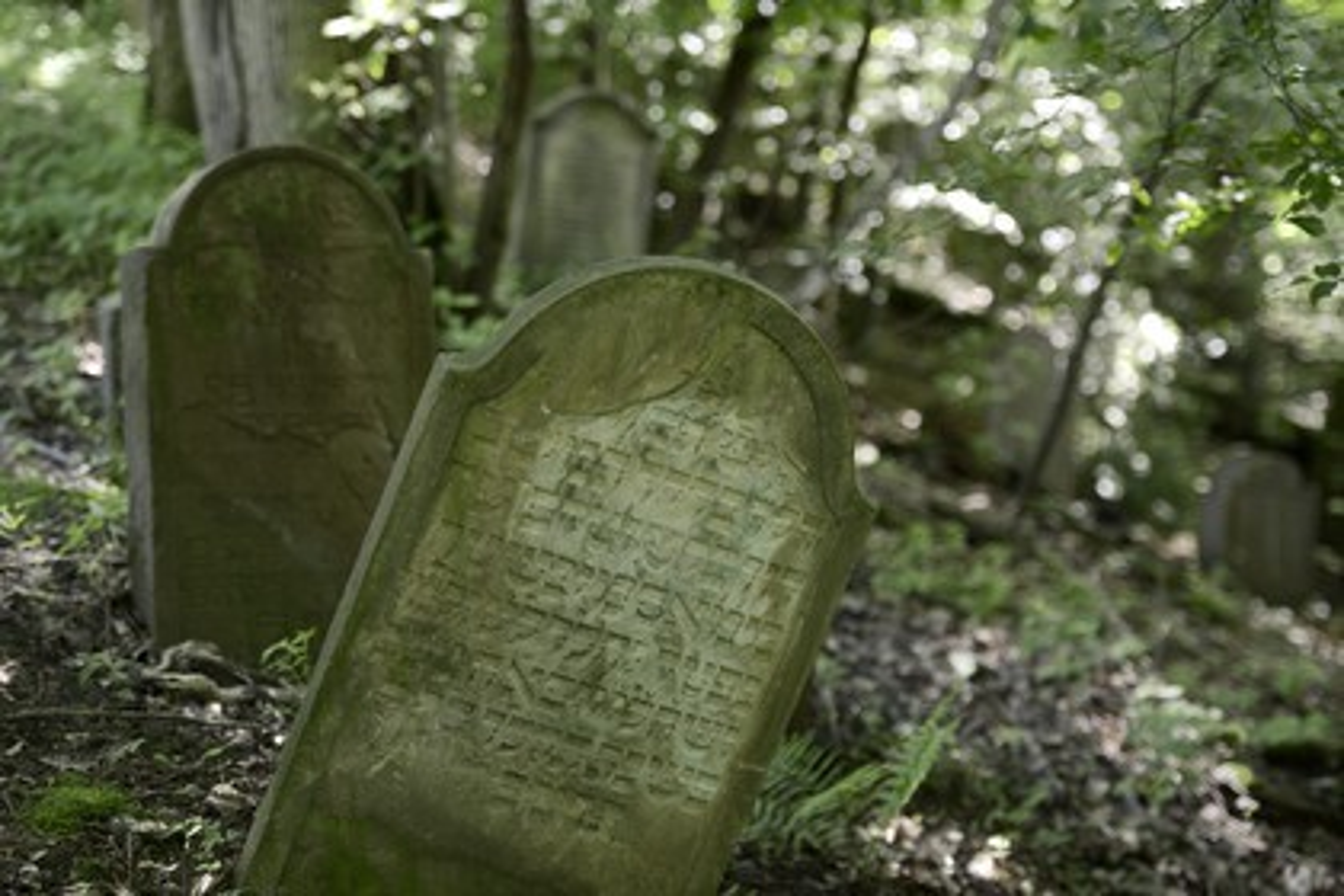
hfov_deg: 24.8
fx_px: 3061
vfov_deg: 16.7
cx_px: 672
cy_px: 448
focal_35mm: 82
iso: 800
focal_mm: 82
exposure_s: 1/160
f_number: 2.8
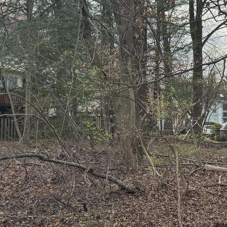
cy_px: 66
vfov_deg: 24.8
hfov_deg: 23.8
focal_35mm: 69
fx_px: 512
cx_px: 234
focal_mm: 6.86
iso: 80
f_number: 1.78
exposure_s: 1/2041
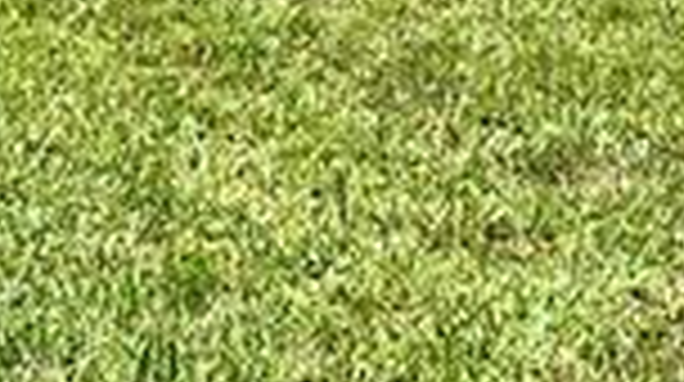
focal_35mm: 191
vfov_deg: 6.0
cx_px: -166
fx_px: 3459
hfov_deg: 11.1
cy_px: -679
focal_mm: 5.7
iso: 50
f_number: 1.5
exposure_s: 1/5882
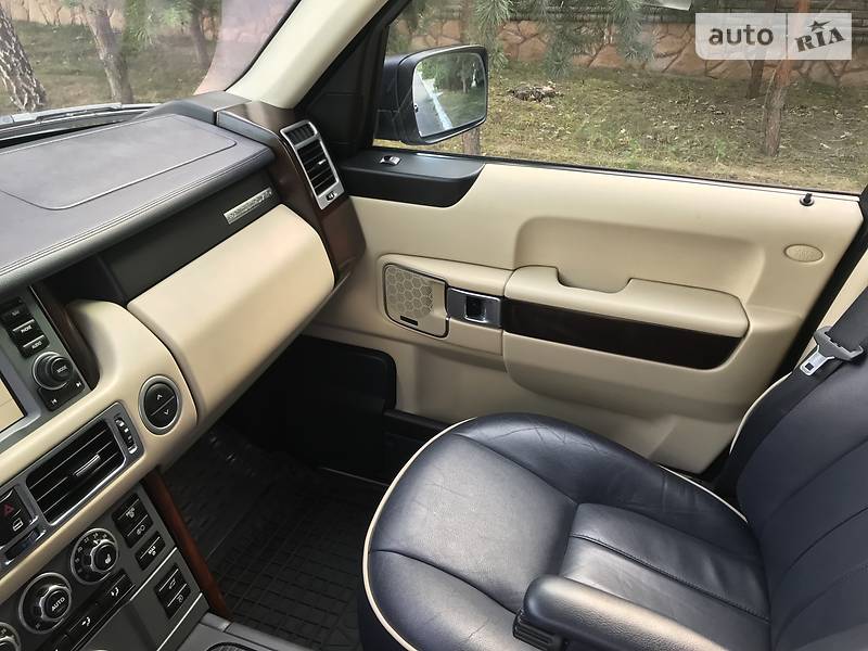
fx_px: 702
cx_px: 434
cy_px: 326
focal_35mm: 28
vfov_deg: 49.7
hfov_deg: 63.4
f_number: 1.8
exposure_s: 1/95
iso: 40
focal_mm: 4
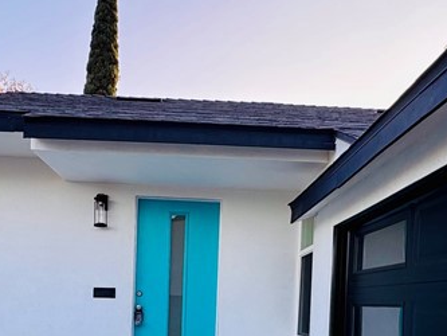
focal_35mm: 43
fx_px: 555
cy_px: 317
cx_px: 201
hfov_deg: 43.8
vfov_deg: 31.6
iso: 40
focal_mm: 2.22
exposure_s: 1/178
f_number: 2.2
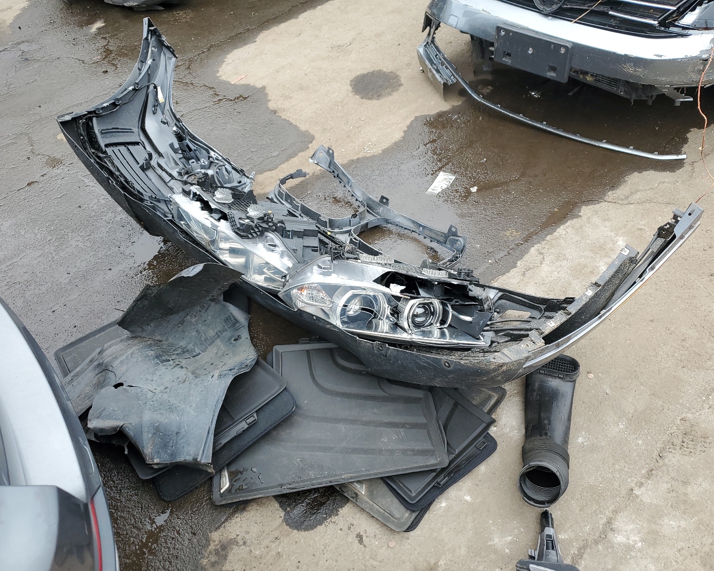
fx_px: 592
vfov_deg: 51.5
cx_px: 347
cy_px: 295
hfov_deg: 62.2
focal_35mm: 28
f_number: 1.5
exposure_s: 1/833
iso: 50
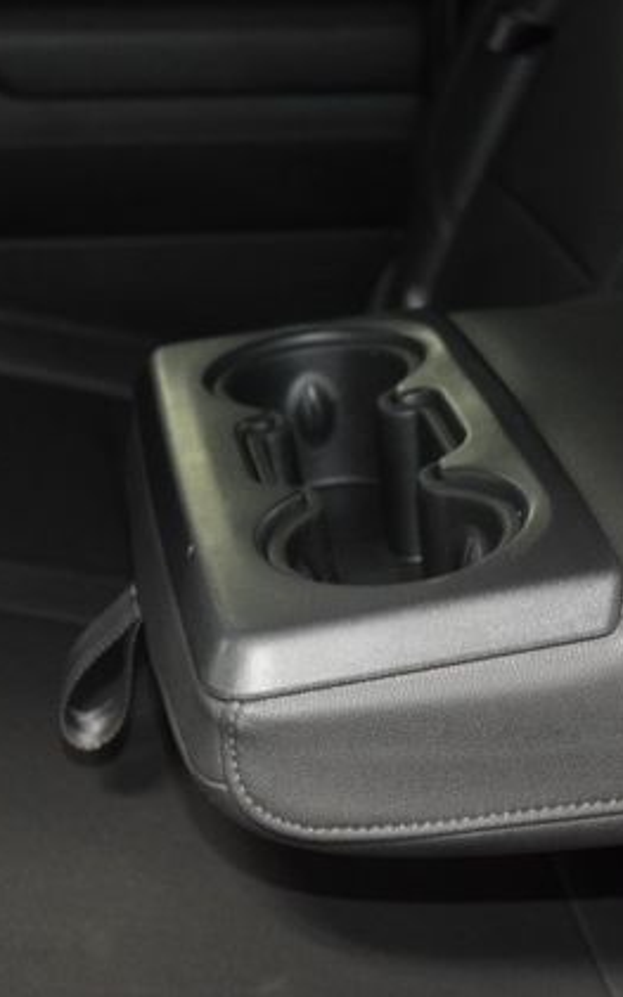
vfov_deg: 26.2
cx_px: 388
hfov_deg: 16.5
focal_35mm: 79
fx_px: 2147
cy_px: 503
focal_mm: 34
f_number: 4
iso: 2200
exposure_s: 1/25
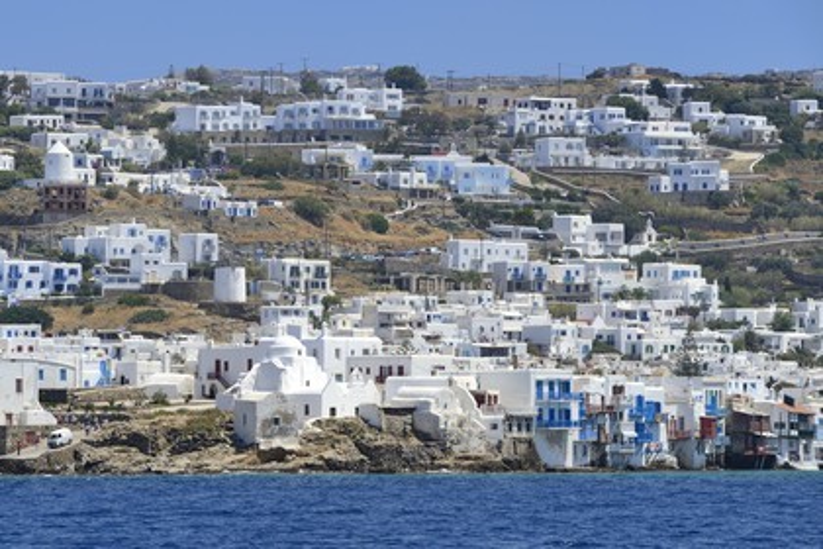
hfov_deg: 10.3
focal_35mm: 200
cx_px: 412
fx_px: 4572
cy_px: 274
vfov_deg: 6.9
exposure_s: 1/500
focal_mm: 200
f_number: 10
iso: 200
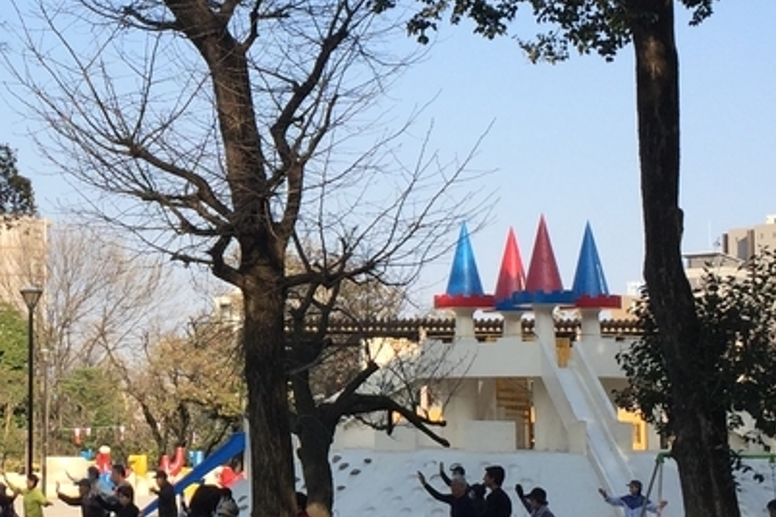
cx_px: 33
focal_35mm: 90
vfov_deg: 15.2
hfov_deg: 21.9
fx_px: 1940
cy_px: 295
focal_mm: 4.15
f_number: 2.2
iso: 32
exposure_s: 1/1236
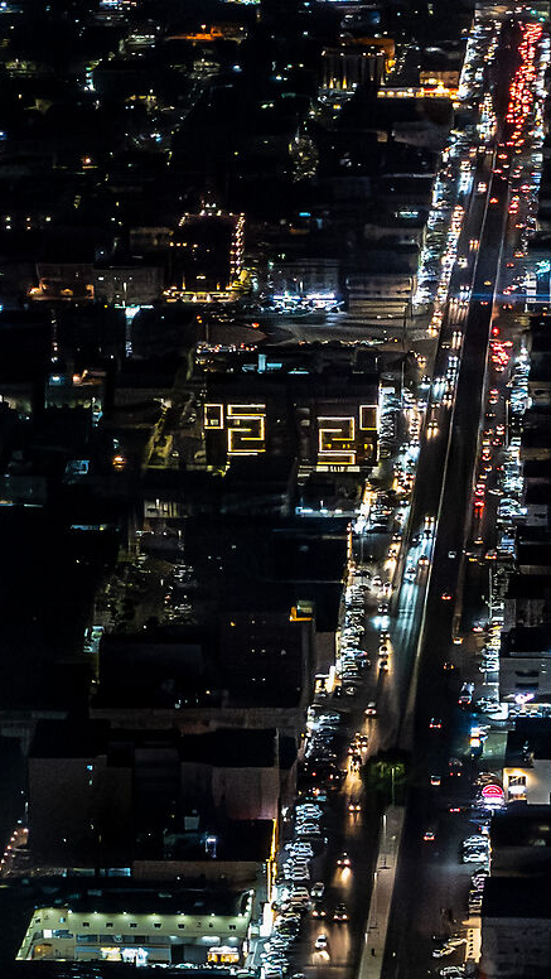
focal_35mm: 136
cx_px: 508
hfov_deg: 8.9
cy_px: 353
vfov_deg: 15.8
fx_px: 3529
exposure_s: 1/100
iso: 6400
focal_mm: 28
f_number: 5.6
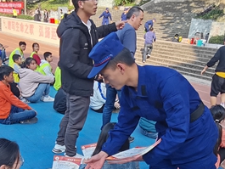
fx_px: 267
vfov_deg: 34.3
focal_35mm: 41
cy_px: 130
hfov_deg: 45.8
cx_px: 113
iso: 50
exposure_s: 1/235
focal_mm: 1.78
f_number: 2.4
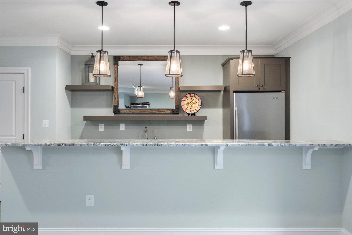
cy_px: 118
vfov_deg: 41.1
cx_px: 176
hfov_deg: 58.7
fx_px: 313
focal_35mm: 32
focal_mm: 32
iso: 500
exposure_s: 1/6
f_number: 8
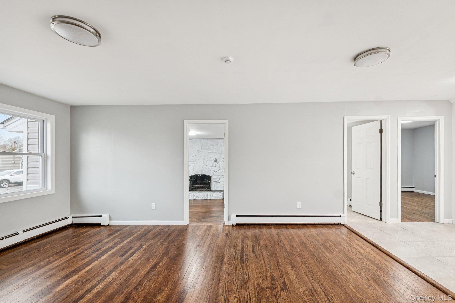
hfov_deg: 104.3
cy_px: 152
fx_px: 177
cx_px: 228
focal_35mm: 14
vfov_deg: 81.2
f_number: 6.3
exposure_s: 1/13
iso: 500
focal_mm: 14
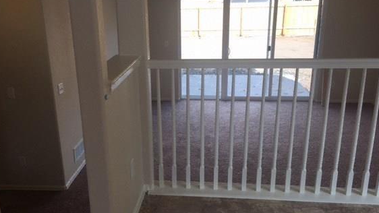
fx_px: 362
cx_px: 173
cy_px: 110
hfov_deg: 55.2
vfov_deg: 32.8
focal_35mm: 36
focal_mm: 4.15
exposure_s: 1/225
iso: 32
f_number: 2.2
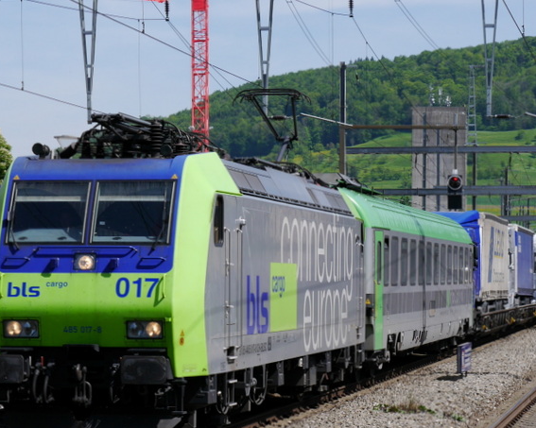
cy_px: 294
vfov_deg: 9.9
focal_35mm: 155
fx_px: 2458
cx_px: 194
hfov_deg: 12.4
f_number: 7.1
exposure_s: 1/400
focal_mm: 45
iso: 160
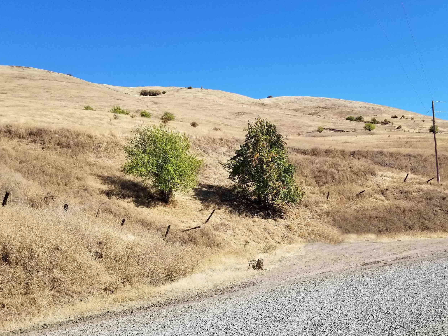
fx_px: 414
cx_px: 262
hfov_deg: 56.5
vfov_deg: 44.0
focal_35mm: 32
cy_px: 195
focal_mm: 4.3
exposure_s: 1/1692
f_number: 1.7
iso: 50
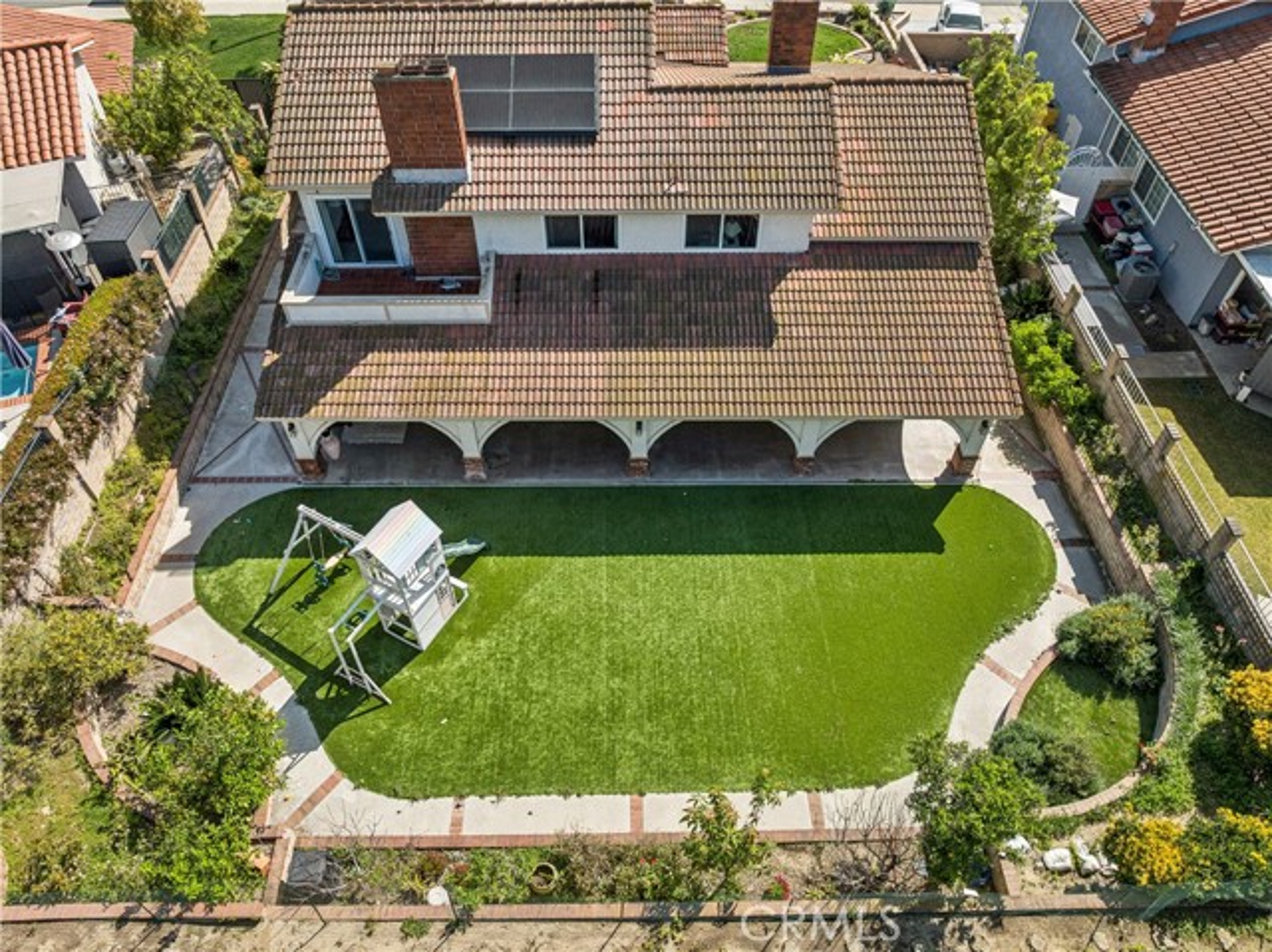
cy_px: 476
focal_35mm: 24
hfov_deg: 71.6
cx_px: 636
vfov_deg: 56.8
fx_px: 881
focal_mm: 12.3
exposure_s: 1/50
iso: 110
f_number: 2.8
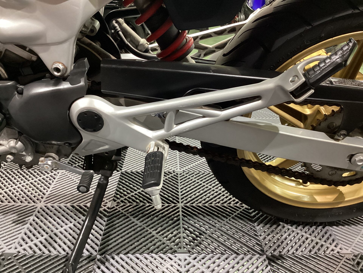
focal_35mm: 31
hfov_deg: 58.4
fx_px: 325
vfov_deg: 45.4
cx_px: 182
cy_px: 136
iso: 400
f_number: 2.4
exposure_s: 1/30
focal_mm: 3.3
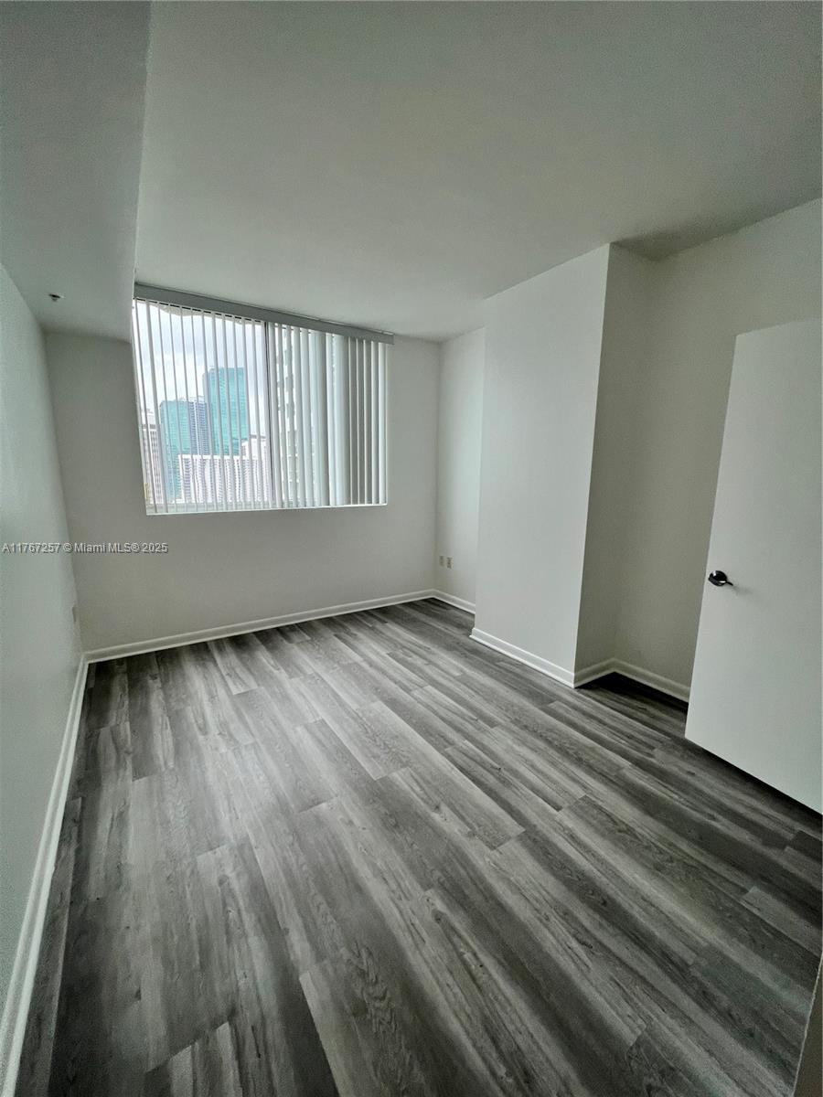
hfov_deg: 89.9
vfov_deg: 106.2
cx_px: 412
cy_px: 548
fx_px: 412
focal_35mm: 13
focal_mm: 1.57
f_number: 1.8
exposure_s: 1/122
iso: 64
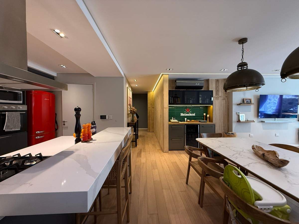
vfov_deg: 85.7
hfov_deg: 102.1
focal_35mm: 14
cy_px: 112
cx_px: 150
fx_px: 121
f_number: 2.2
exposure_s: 1/100
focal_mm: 2.22
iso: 320
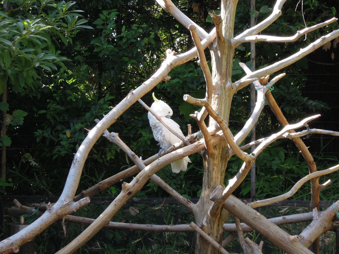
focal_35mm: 85
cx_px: 170
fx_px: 832
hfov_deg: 23.0
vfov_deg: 17.4
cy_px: 127
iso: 160
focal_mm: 15.2
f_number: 5
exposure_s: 1/100
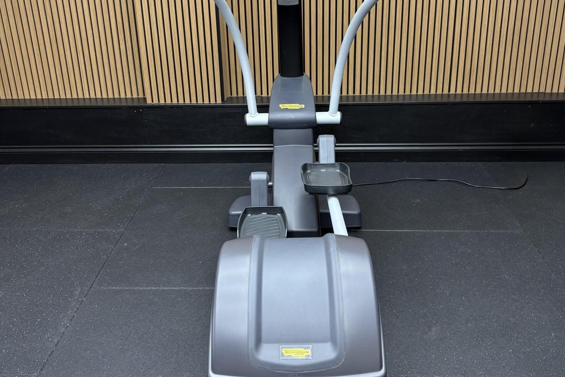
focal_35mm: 37
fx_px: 581
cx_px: 287
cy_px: 150
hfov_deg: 51.9
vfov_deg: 35.8
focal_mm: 5.96
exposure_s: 1/50
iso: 80
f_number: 1.6
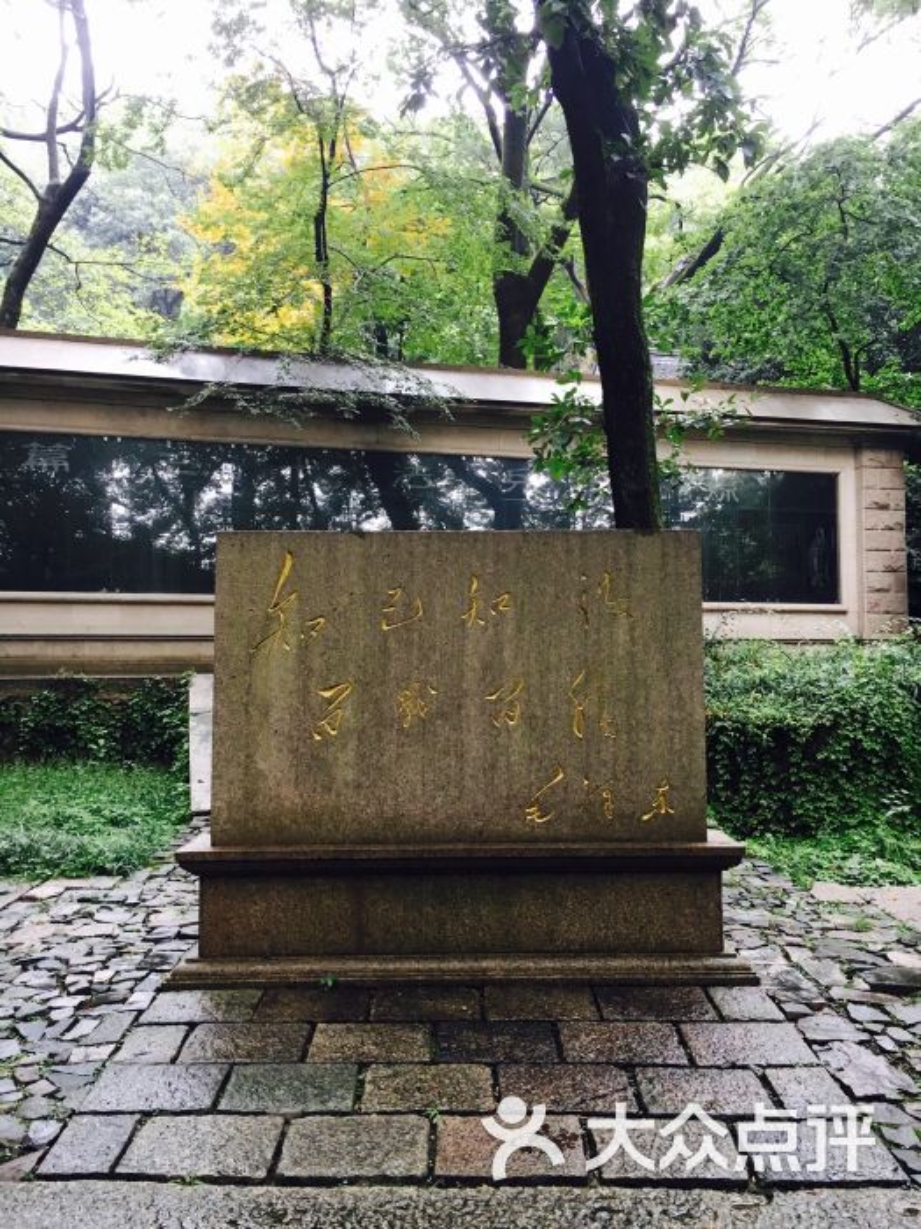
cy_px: 614
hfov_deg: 48.2
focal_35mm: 29
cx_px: 460
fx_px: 1029
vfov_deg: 61.7
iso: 50
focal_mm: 4.15
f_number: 2.2
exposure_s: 1/33
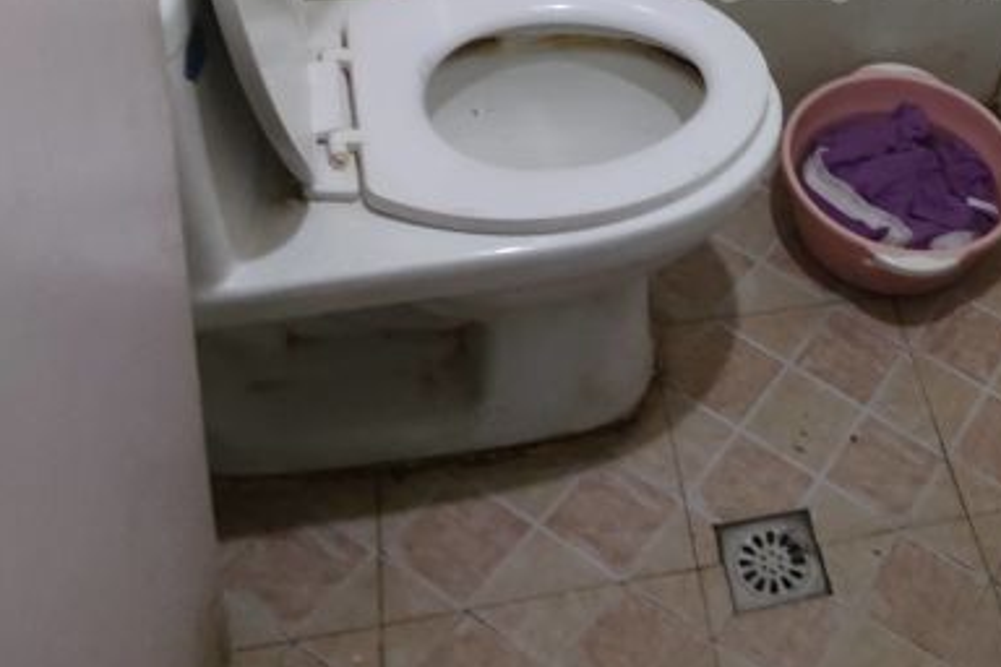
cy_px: -68
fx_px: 1446
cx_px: 912
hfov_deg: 35.8
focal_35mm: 52
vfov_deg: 24.3
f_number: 1.69
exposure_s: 1/50
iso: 895
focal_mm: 6.72
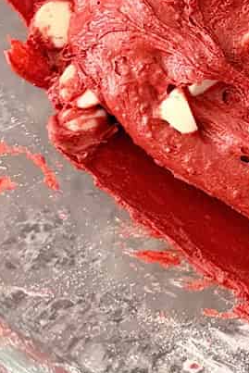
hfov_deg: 12.6
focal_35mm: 99
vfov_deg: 18.8
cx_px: 448
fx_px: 1026
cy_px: -136
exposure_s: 1/60
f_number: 1.8
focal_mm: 6.8
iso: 400
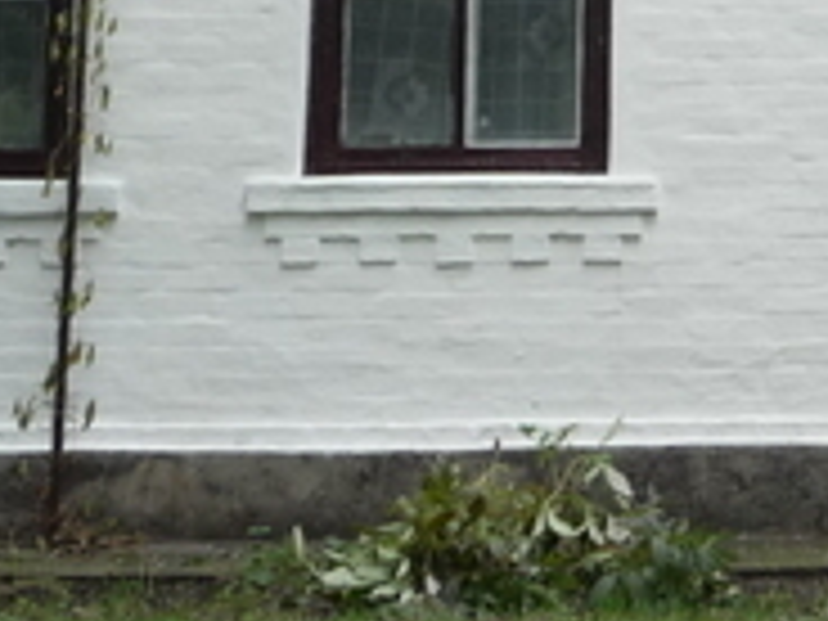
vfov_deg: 12.0
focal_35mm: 122
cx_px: 1107
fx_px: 2918
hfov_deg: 15.3
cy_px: -58
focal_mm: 4.7
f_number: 3.3
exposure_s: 1/100
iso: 100
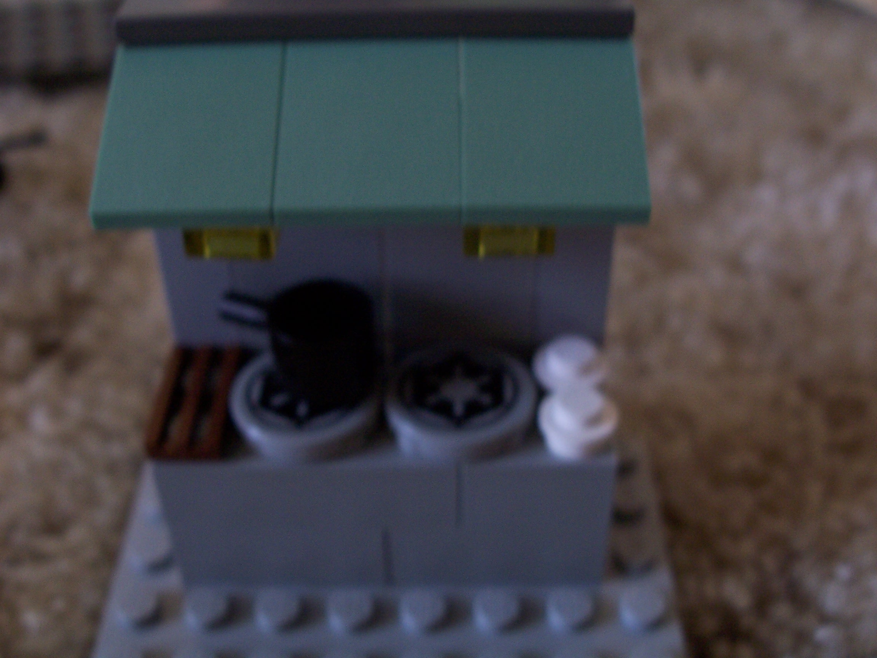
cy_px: 329
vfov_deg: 34.3
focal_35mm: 42
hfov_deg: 44.8
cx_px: 438
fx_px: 1064
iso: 140
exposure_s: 1/8
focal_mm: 7.2
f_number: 2.8
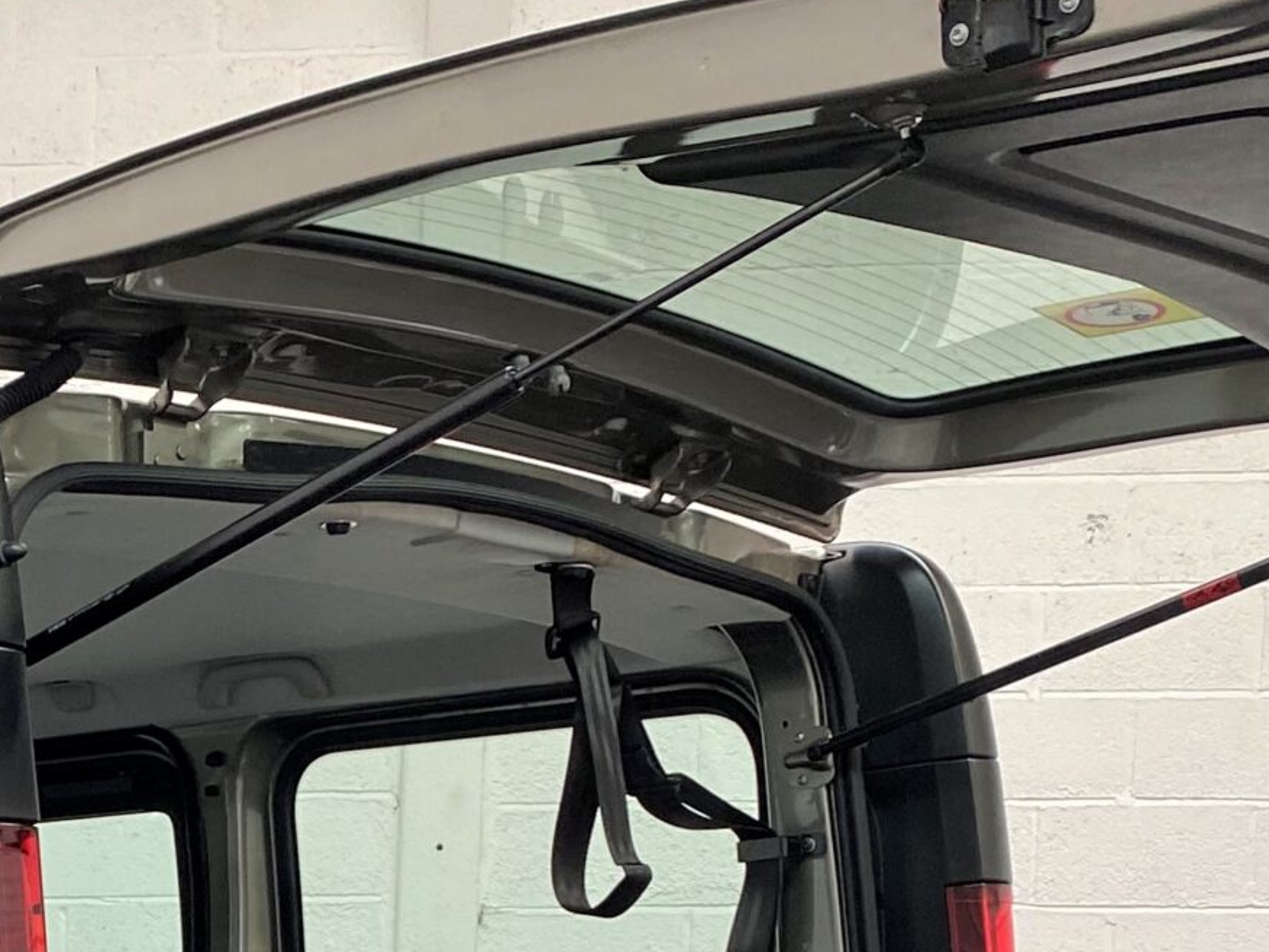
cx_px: -26
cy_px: 1256
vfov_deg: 18.0
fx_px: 2786
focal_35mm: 76
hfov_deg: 24.4
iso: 80
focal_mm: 4.25
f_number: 1.8
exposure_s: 1/100
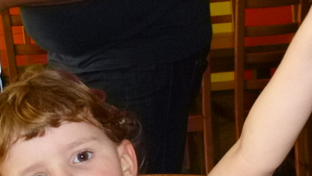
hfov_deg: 28.2
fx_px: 621
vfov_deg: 15.6
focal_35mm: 75
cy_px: 199
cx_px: 154
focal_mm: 5.6
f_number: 3.4
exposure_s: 1/60
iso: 400
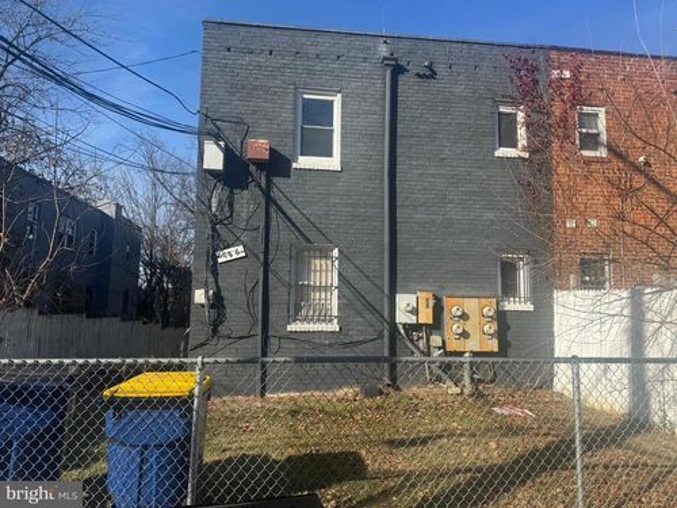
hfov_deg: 71.6
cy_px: 254
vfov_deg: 56.8
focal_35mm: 24
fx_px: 469
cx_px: 338
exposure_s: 1/3597
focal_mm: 6.76
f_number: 1.78
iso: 80
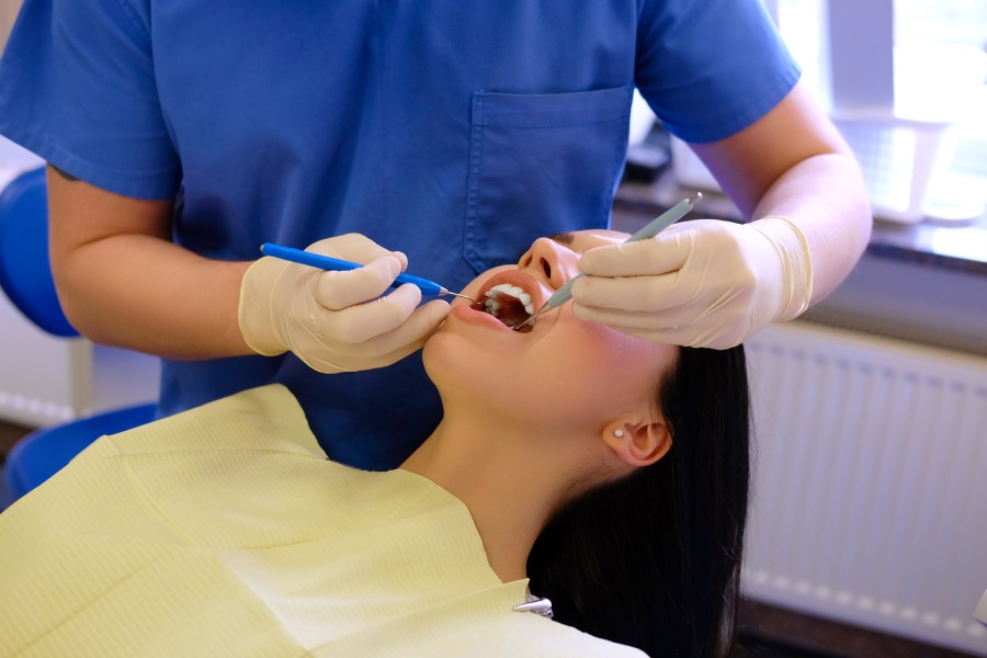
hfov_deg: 37.5
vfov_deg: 25.5
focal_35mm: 53
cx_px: 494
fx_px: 1453
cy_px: 329
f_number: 2.8
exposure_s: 1/125
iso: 400
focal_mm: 35
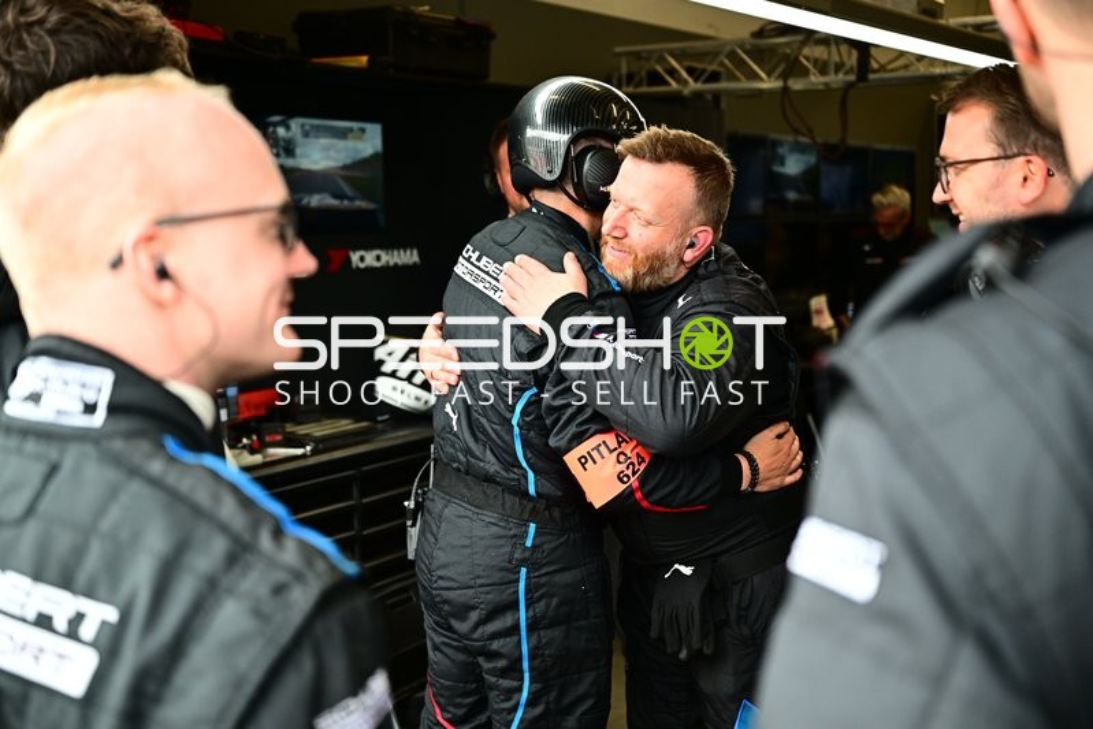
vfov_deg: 31.9
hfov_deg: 46.4
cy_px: 364
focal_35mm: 42
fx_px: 1275
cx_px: 546
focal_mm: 42
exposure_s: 1/640
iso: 1400
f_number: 2.8
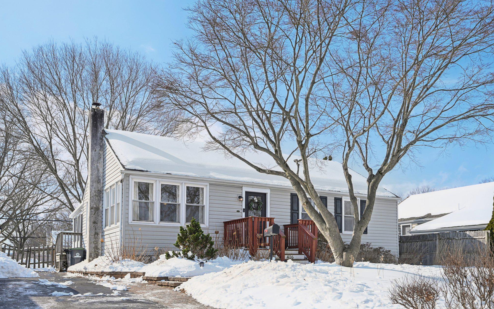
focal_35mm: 31
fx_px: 417
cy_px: 167
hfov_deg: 61.2
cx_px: 249
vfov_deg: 40.6
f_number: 8
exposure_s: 1/500
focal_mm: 30
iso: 400
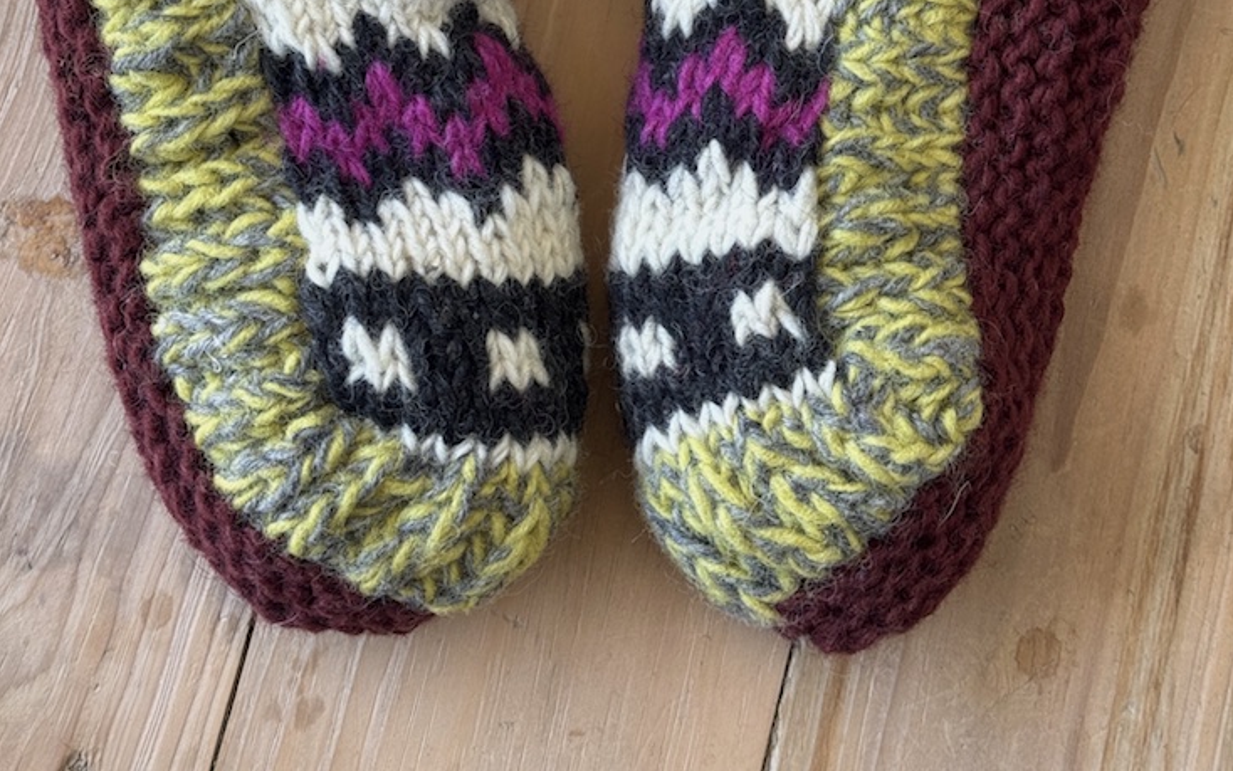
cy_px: -3
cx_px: 617
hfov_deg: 29.8
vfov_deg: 18.4
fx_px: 2319
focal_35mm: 69
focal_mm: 6.76
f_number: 1.78
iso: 80
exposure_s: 1/121
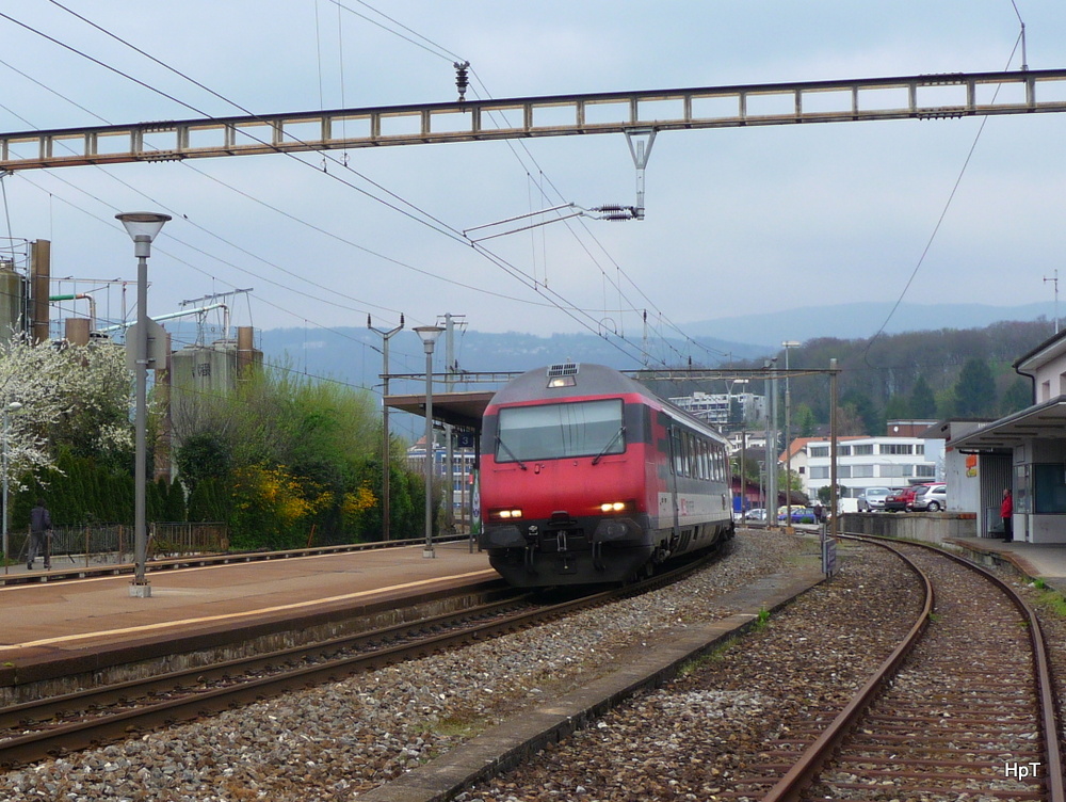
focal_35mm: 40
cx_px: 533
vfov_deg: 36.0
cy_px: 401
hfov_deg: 46.8
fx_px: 1233
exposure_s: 1/320
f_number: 3.9
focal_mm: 6.7
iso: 100
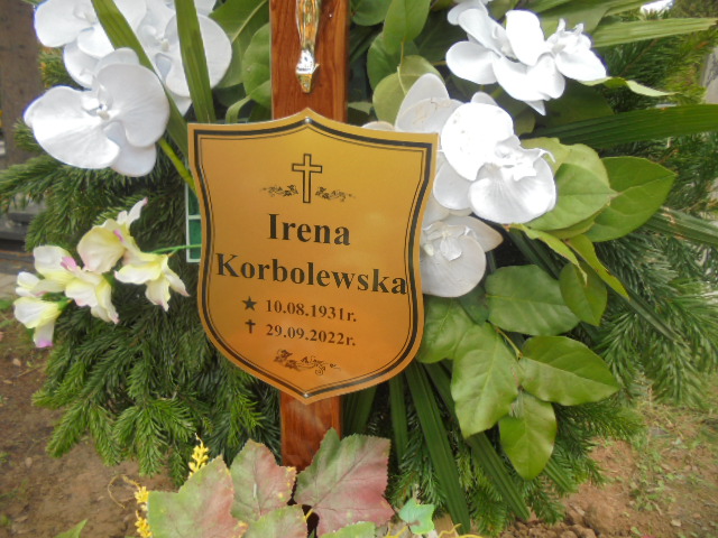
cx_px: 359
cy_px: 269
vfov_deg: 53.1
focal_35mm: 26
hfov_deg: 67.3
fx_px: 539
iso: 100
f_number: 3.5
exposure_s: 1/125
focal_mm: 4.6
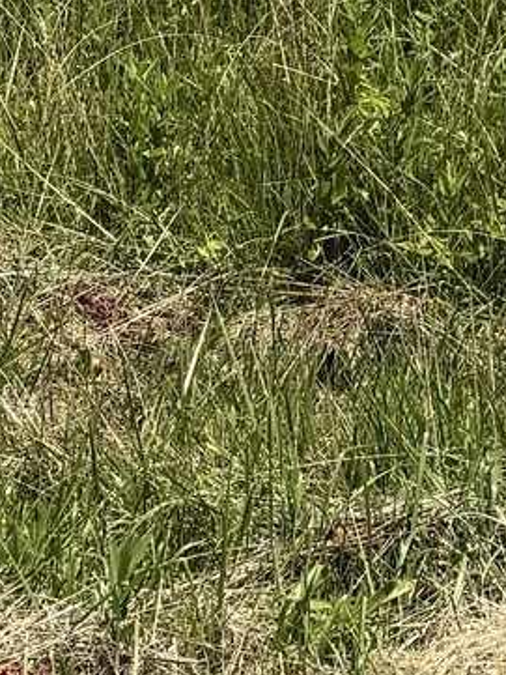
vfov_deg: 11.1
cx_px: 465
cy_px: -869
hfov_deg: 9.7
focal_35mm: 153
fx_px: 2980
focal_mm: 6.76
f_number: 1.78
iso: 80
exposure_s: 1/4405
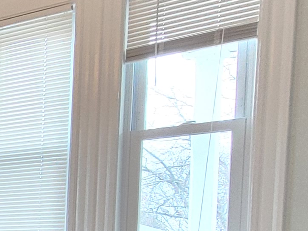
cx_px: -308
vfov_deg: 18.7
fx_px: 641
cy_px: 316
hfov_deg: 18.2
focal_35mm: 72
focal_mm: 1.74
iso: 320
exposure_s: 1/40
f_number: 2.2
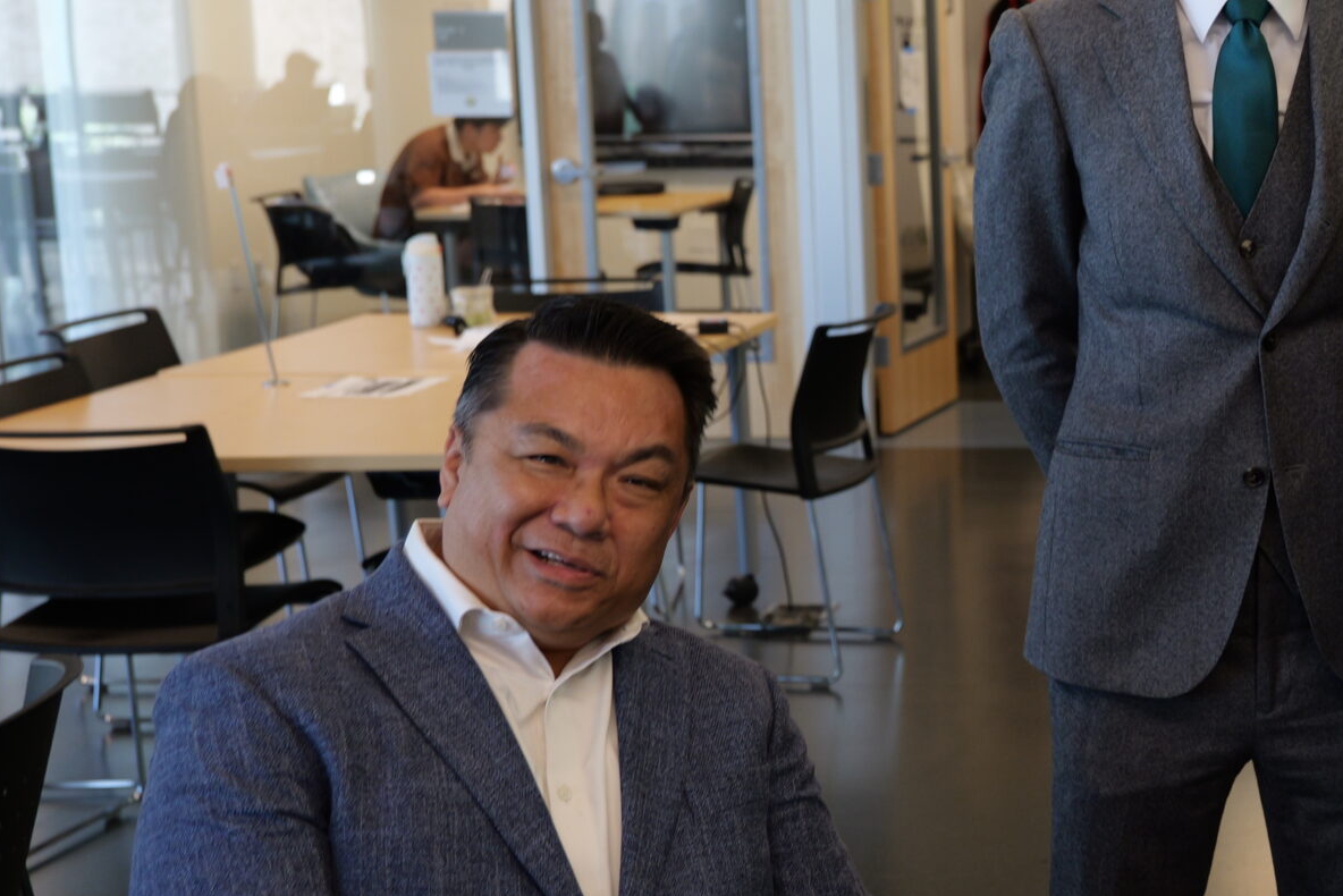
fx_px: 2500
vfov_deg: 20.3
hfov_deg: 28.3
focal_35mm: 67
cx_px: 1335
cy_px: 505
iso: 640
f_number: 4
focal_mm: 31
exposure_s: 1/60
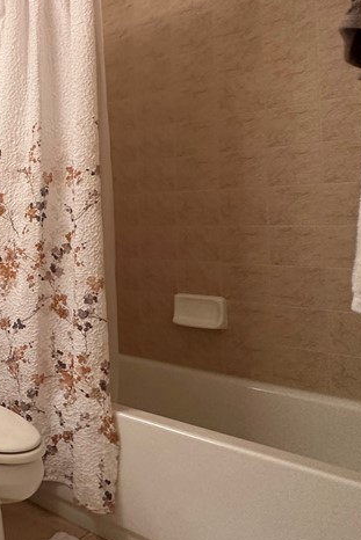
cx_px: -164
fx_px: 481
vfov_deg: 58.2
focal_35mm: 32
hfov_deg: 28.7
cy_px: 212
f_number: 2.2
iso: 250
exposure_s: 1/120
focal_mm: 2.22
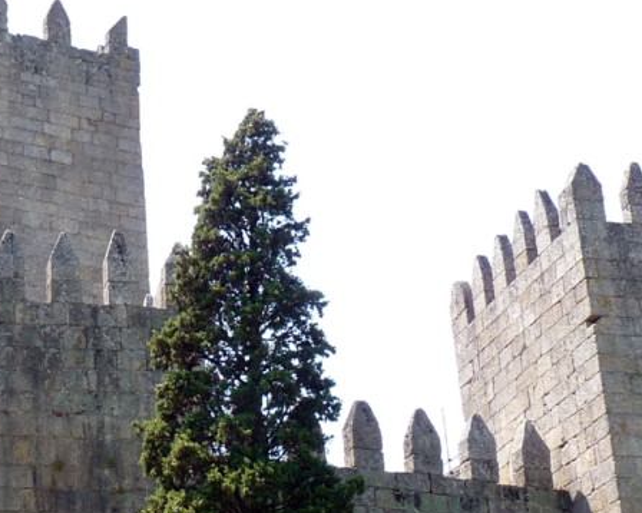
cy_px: 428
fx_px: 1709
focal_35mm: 90
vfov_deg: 16.9
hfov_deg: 20.6
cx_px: 1
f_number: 4
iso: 100
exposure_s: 1/200
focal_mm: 5.4
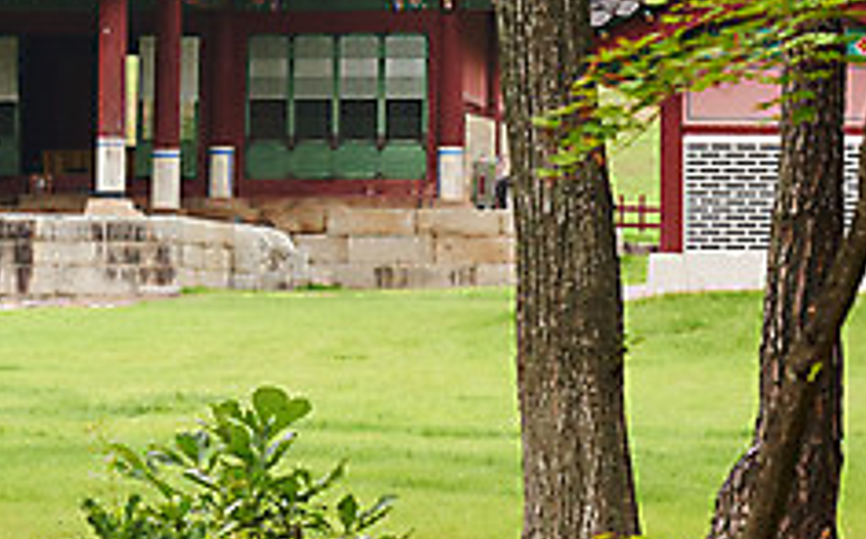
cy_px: -172
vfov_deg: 5.9
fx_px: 5187
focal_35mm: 220
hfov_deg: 9.5
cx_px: -46
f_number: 5.6
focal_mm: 85
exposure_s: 1/400
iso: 400
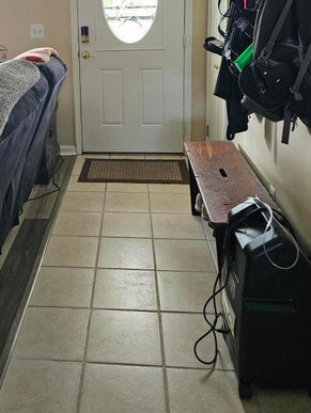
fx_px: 454
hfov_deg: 37.0
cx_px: 85
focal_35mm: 38
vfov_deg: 46.4
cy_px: 84
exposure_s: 1/170
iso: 640
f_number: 1.7
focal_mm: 6.3
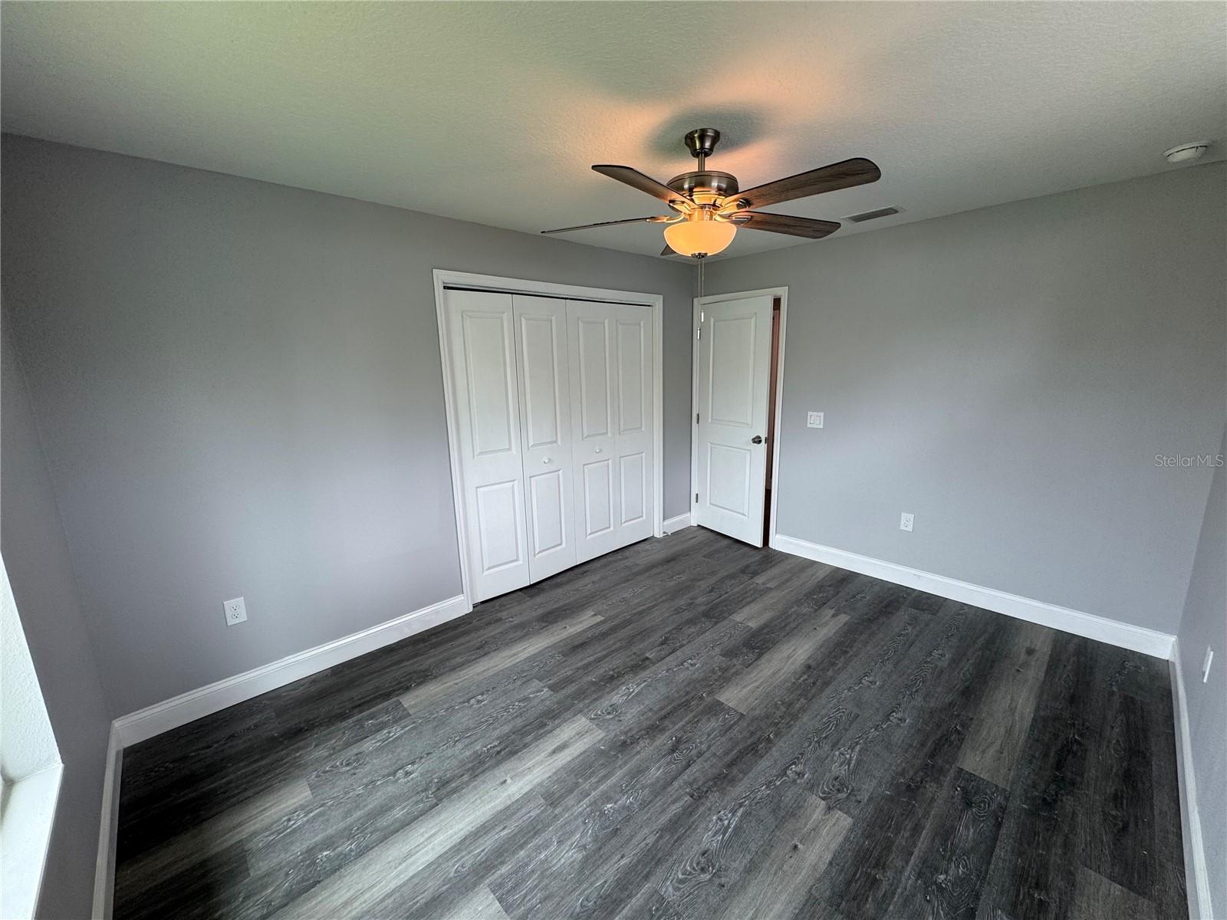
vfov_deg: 85.7
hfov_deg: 102.1
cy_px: 460
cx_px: 614
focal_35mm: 14
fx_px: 496
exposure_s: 1/120
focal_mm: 2.22
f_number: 2.2
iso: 50
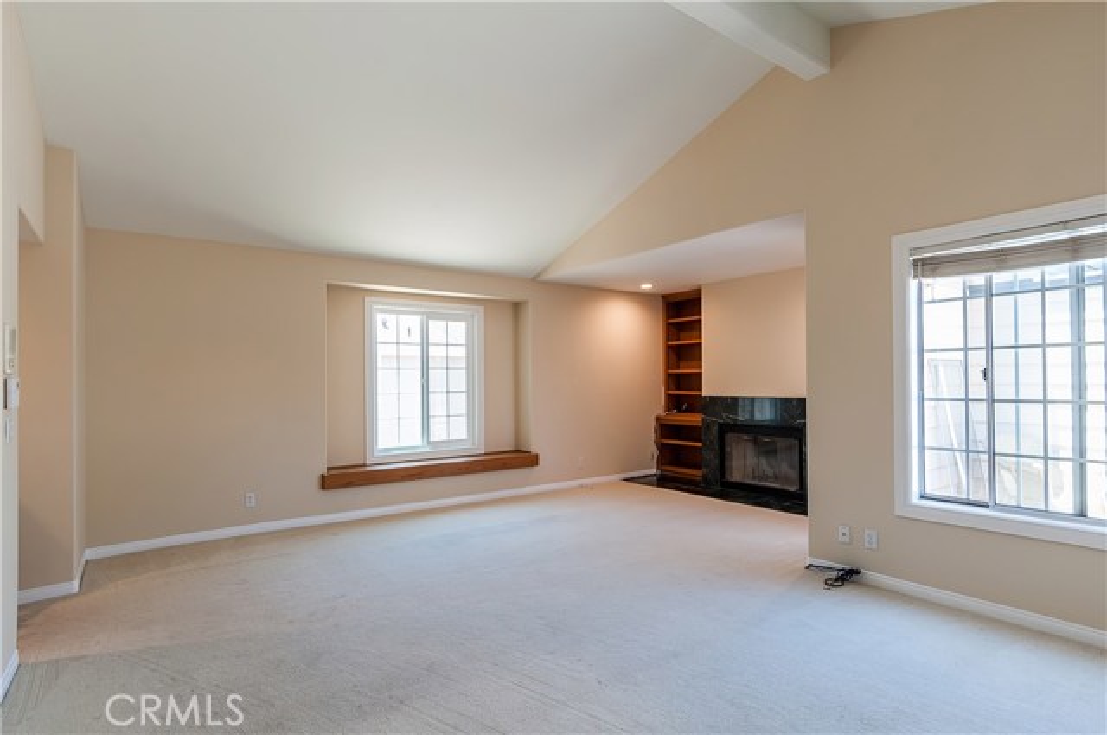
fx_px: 553
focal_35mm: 18
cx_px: 554
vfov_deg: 67.2
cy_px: 368
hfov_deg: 90.1
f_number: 9
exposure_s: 1/15
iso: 200
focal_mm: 12
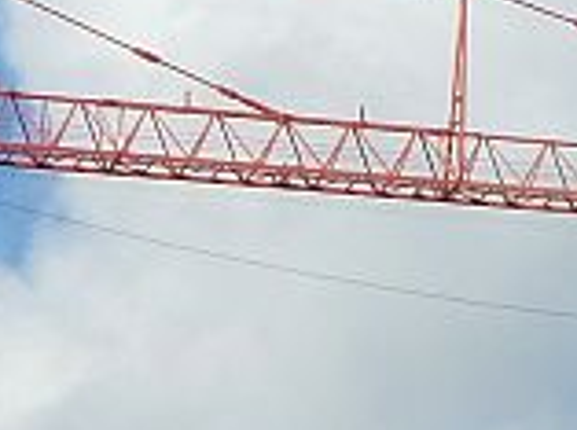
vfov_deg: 4.6
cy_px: 945
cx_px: 445
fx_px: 5222
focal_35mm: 314
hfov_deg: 6.3
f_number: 4.5
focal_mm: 7.9
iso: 80
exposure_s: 1/400
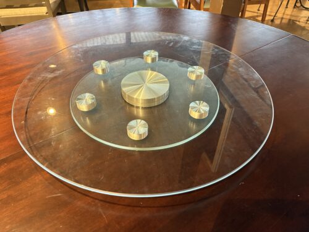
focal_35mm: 26
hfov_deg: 67.3
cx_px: 154
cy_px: 116
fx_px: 232
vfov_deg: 53.1
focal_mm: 5.96
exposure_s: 1/60
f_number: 1.6
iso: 400
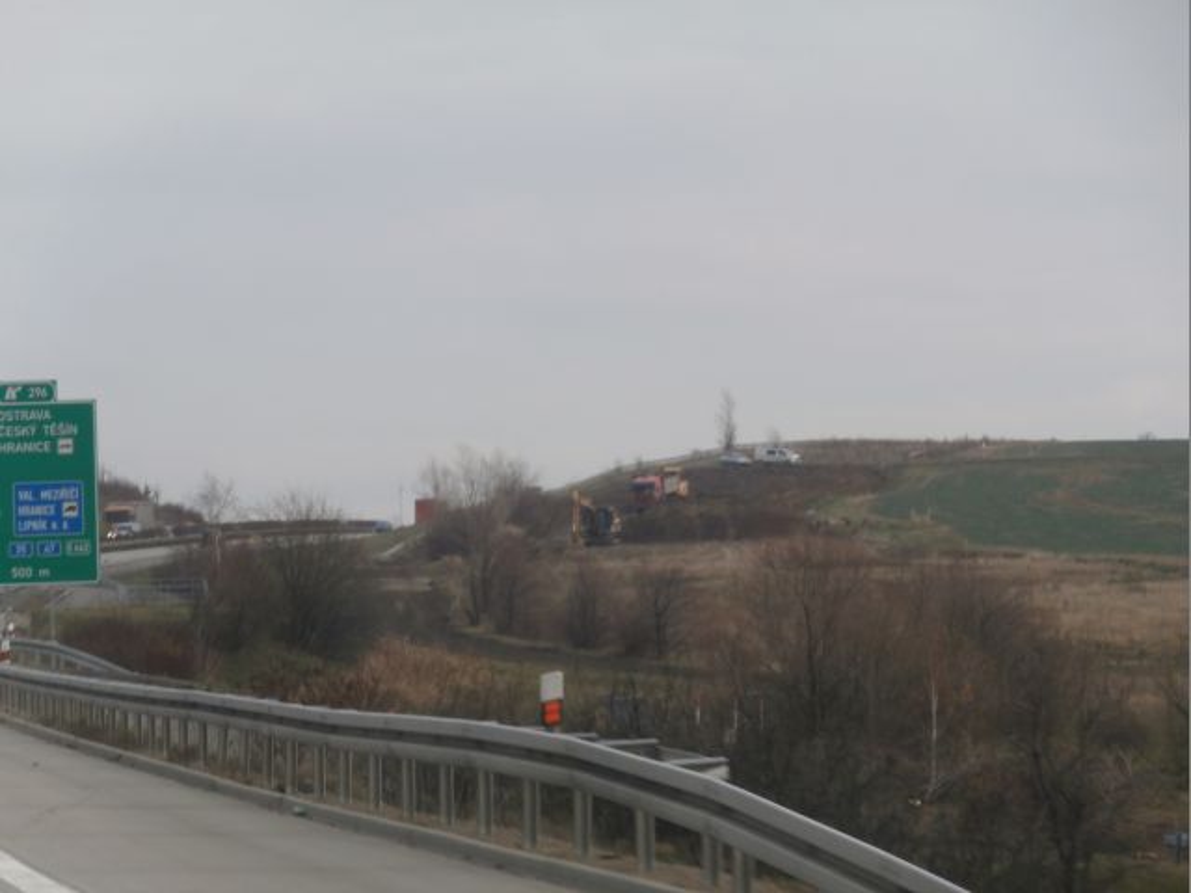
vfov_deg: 8.9
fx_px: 5711
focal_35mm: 166
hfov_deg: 11.9
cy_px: 446
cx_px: 596
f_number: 5.8
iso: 100
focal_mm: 29.39
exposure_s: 1/125
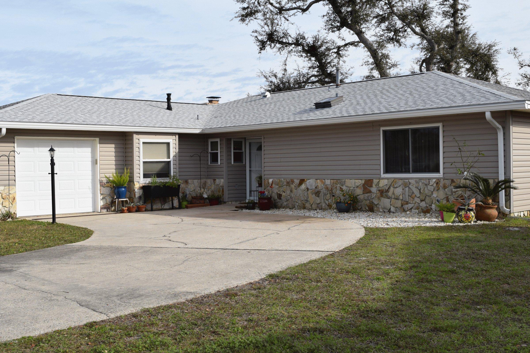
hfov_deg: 45.0
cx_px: 265
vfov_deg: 30.8
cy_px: 176
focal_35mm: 44
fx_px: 640
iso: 200
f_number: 9
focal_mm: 29
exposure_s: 1/320
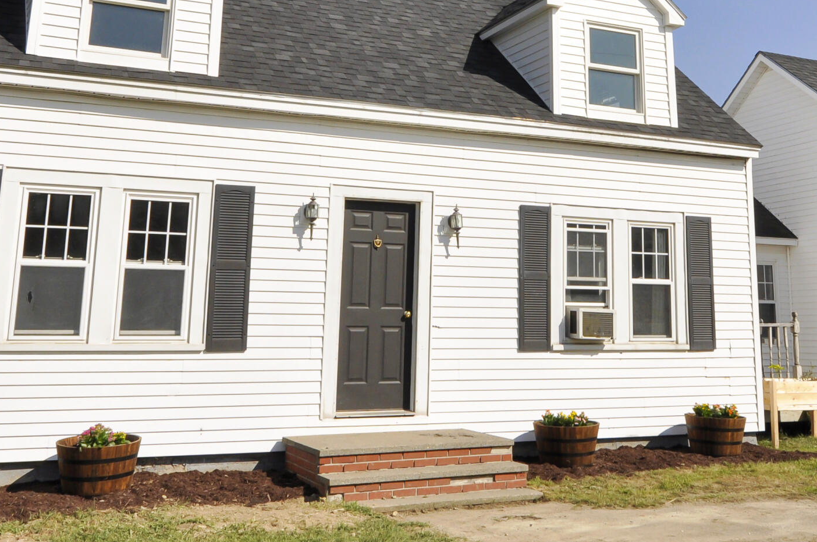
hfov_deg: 40.8
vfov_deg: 27.0
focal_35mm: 48
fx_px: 1089
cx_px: 512
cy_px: 59
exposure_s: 1/640
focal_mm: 15
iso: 320
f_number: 13
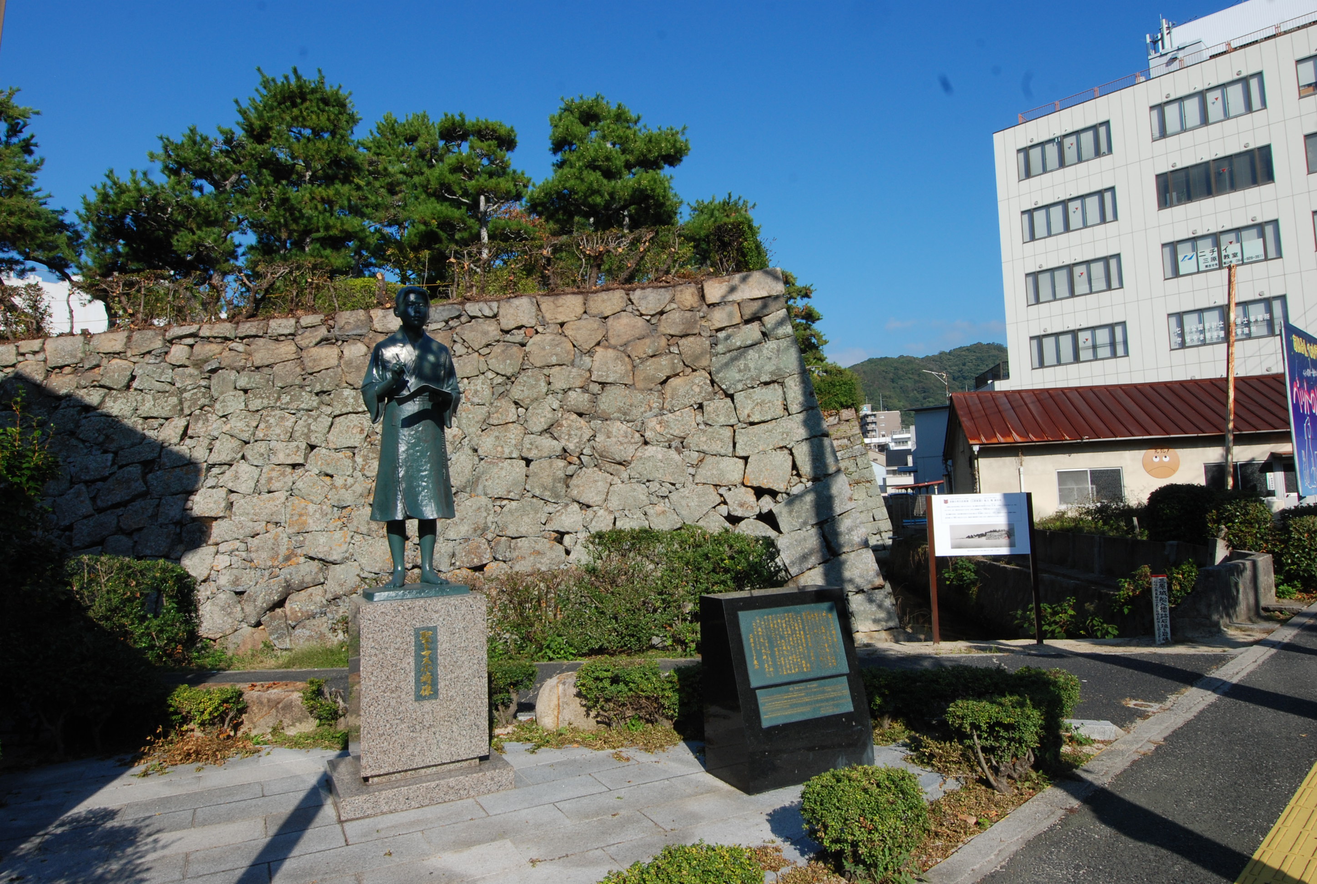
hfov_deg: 81.1
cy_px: 442
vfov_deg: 59.7
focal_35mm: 21
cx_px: 658
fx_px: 770
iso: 200
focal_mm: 14
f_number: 14
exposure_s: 1/160
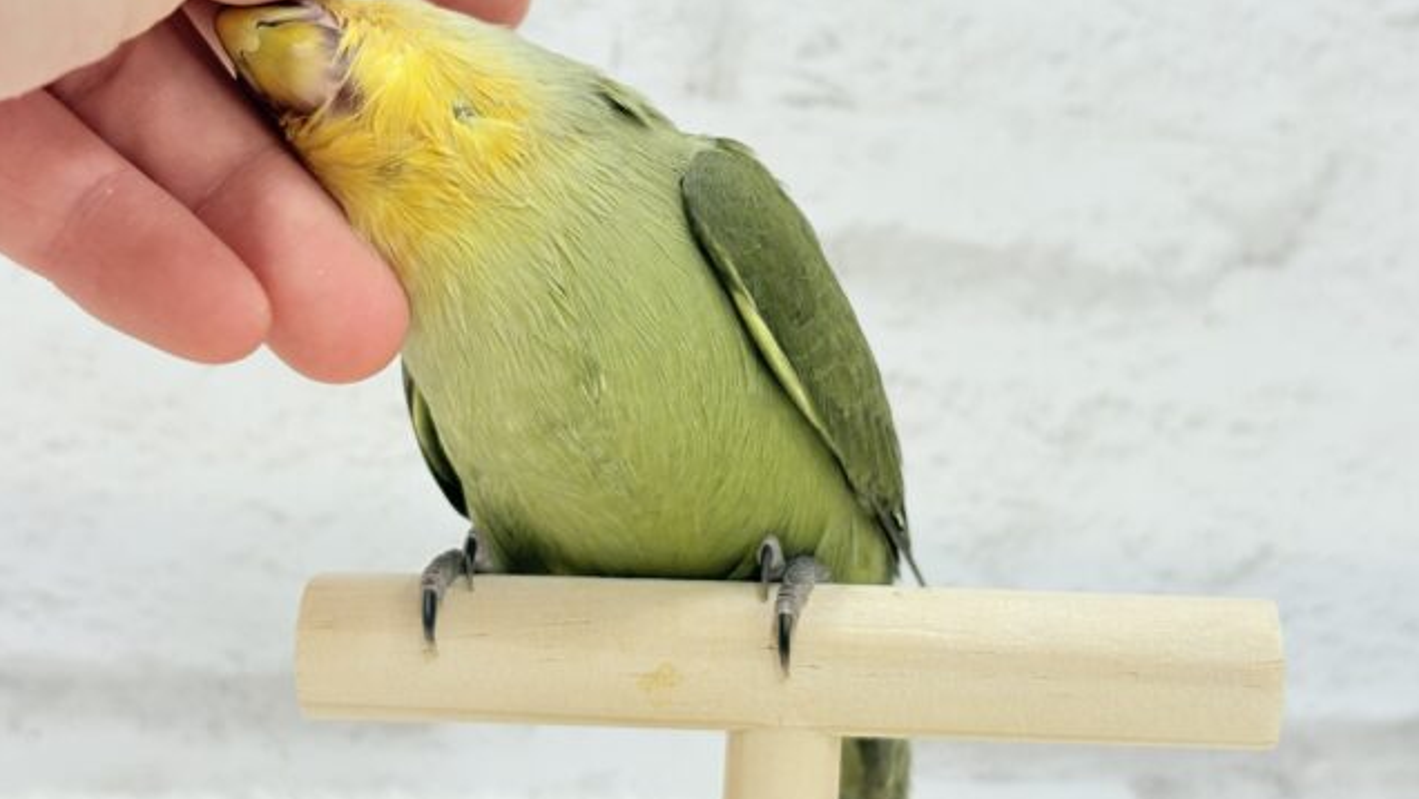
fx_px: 2145
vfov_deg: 21.0
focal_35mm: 57
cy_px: 279
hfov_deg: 36.6
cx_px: 707
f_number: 1.6
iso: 50
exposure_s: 1/50
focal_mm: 5.96
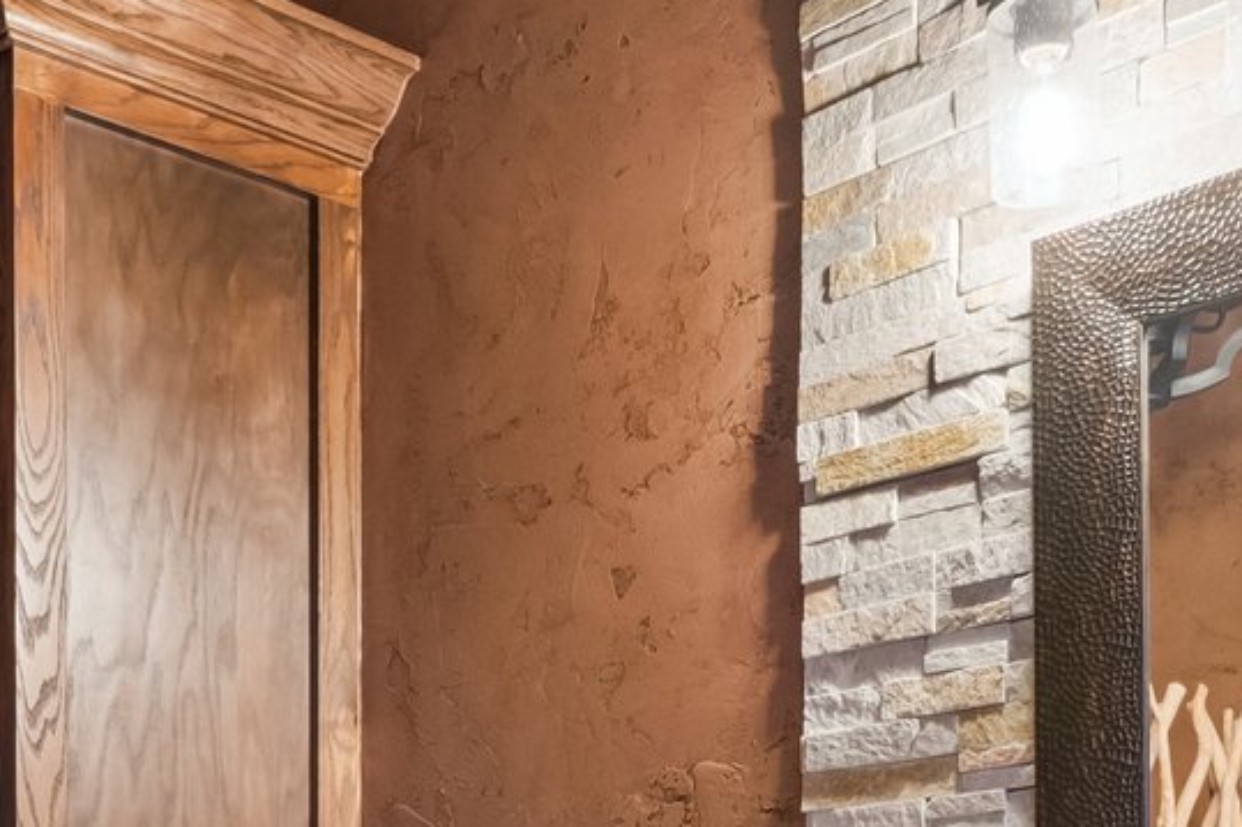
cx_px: 440
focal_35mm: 57
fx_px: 1966
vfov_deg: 21.7
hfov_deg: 34.8
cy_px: 1040
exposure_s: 1/1.67
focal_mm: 10
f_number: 8
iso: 200
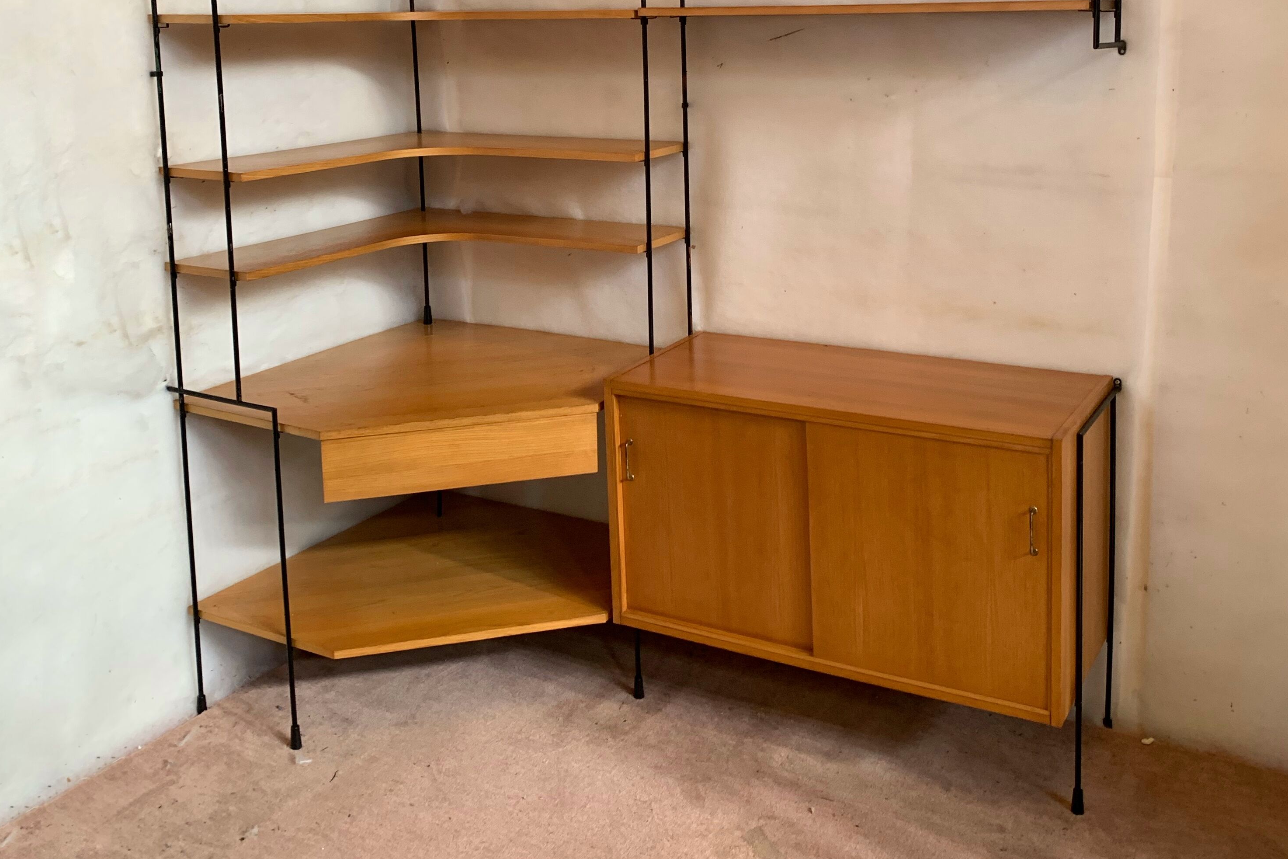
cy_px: 206
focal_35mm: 37
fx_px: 1324
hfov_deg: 51.9
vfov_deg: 35.1
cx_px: 637
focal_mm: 4.25
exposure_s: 1/60
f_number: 1.8
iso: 100
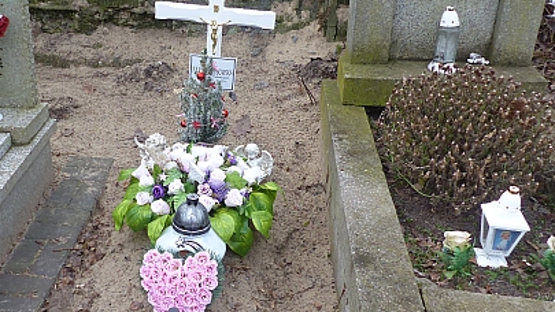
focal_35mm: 43
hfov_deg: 46.8
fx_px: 633
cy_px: 152
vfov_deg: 27.7
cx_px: 197
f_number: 2.8
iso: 100
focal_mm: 4.5
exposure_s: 1/100
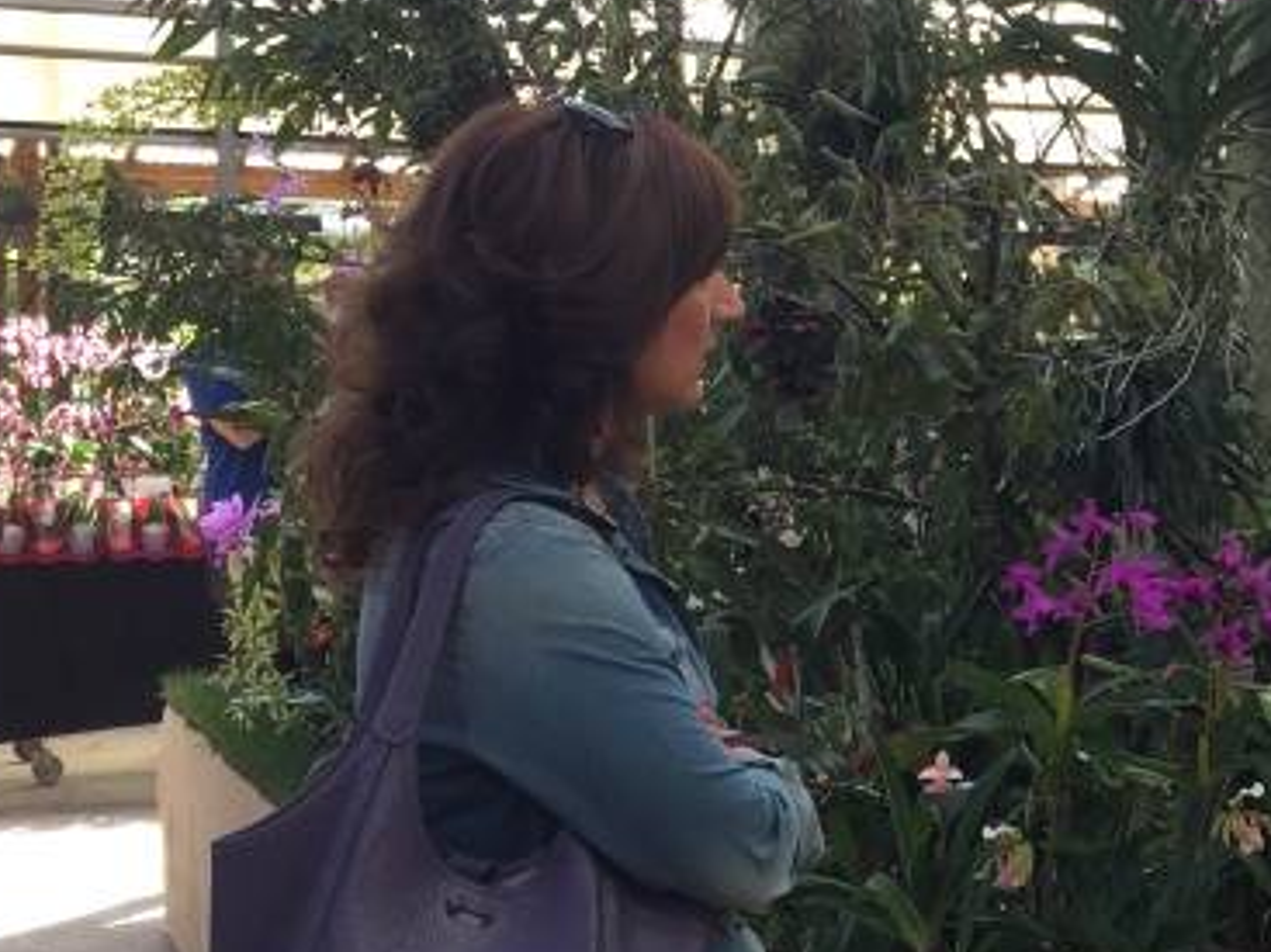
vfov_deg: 18.2
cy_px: 499
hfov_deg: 22.4
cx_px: 1500
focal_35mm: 81
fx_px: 2973
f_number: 2.2
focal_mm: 4.15
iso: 32
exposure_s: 1/146
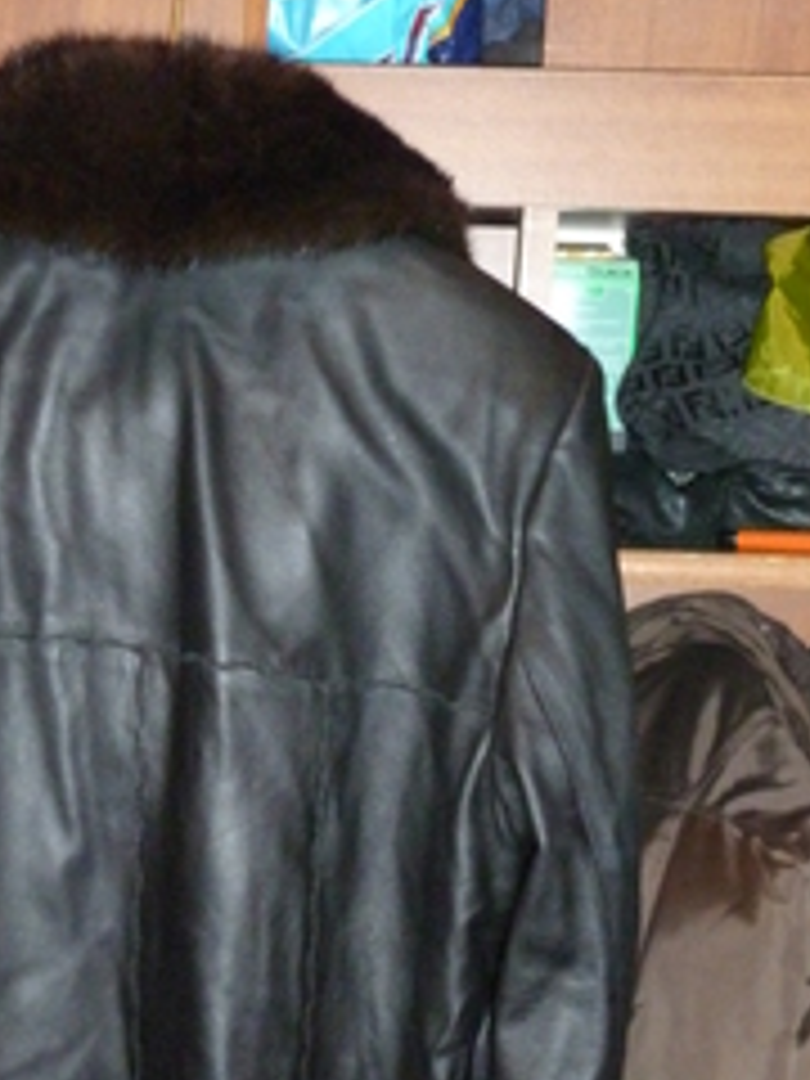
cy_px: 994
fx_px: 2340
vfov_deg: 25.1
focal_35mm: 75
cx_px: 140
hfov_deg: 19.4
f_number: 3.6
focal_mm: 6.5
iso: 640
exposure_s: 1/30
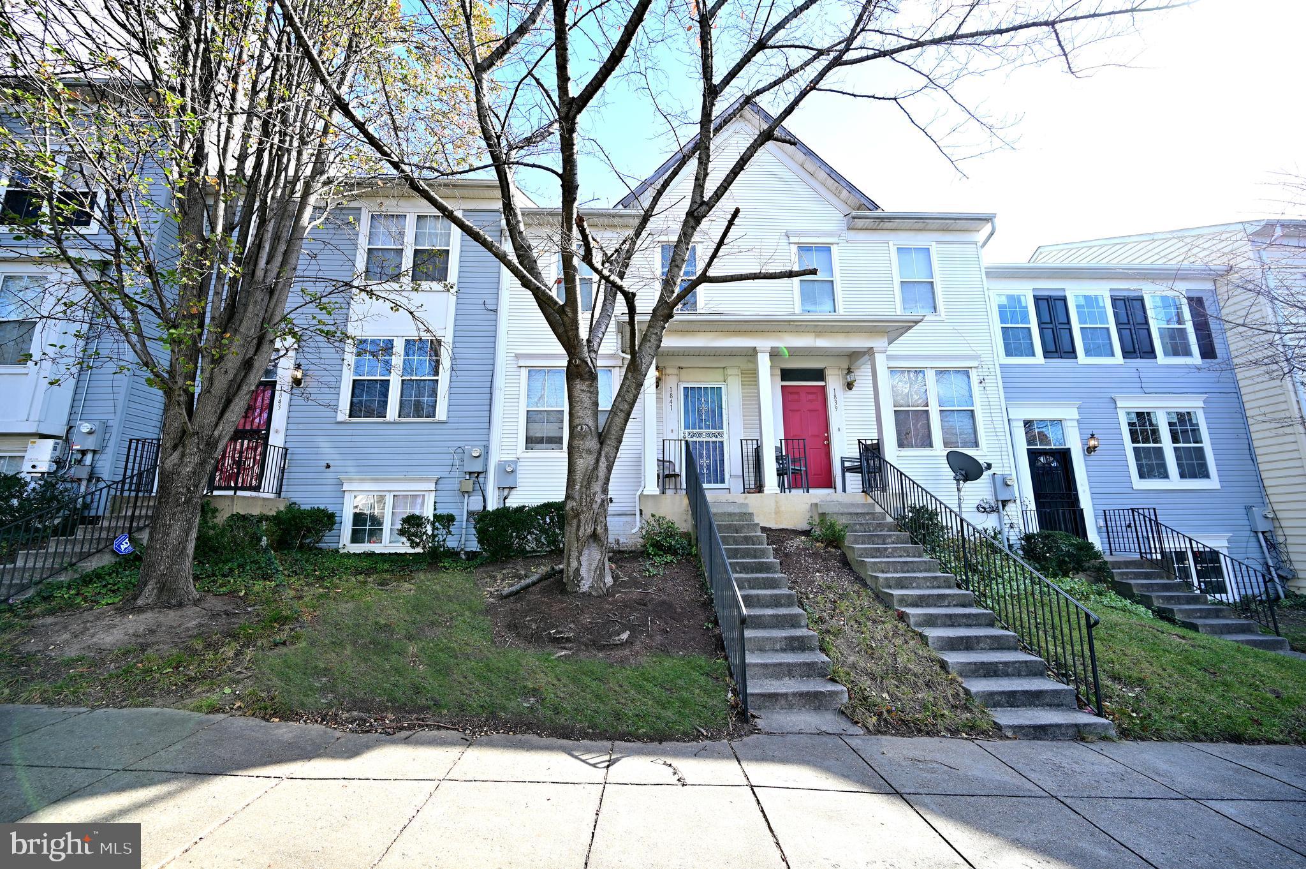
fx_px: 507
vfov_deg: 81.1
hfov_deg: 104.3
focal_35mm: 14
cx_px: 653
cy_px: 434
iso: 100
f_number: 4.5
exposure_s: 1/160
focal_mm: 14
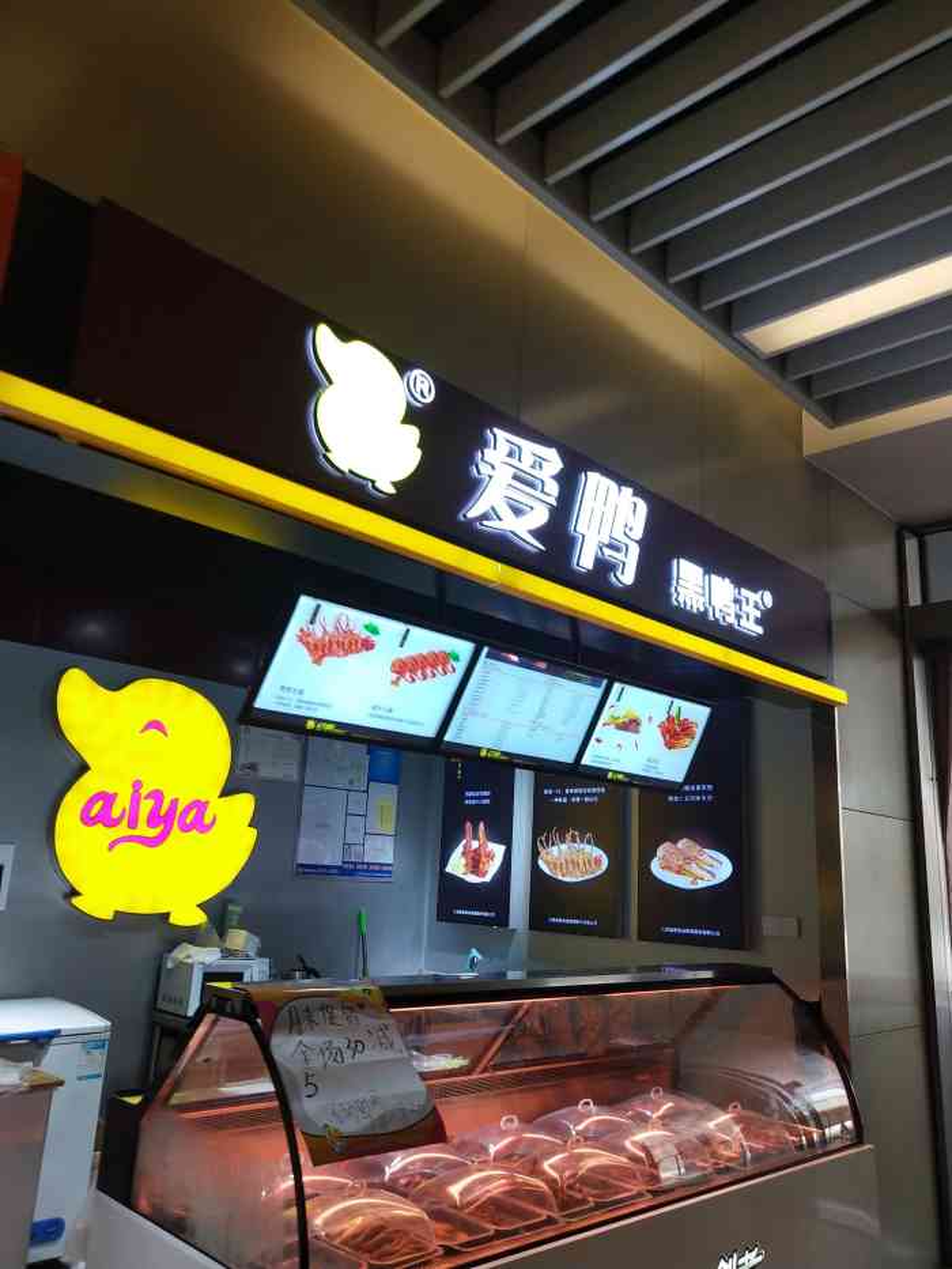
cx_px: 476
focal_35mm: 30
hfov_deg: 46.8
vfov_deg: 60.0
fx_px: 1100
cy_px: 634
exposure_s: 1/100
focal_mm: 3.95
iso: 57
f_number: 1.8
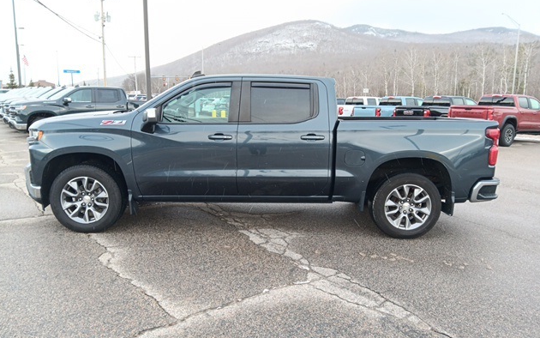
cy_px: 174
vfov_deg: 44.6
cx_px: 271
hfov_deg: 66.5
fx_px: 412
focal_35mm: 28
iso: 135
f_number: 1.8
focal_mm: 3.98
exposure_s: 1/40
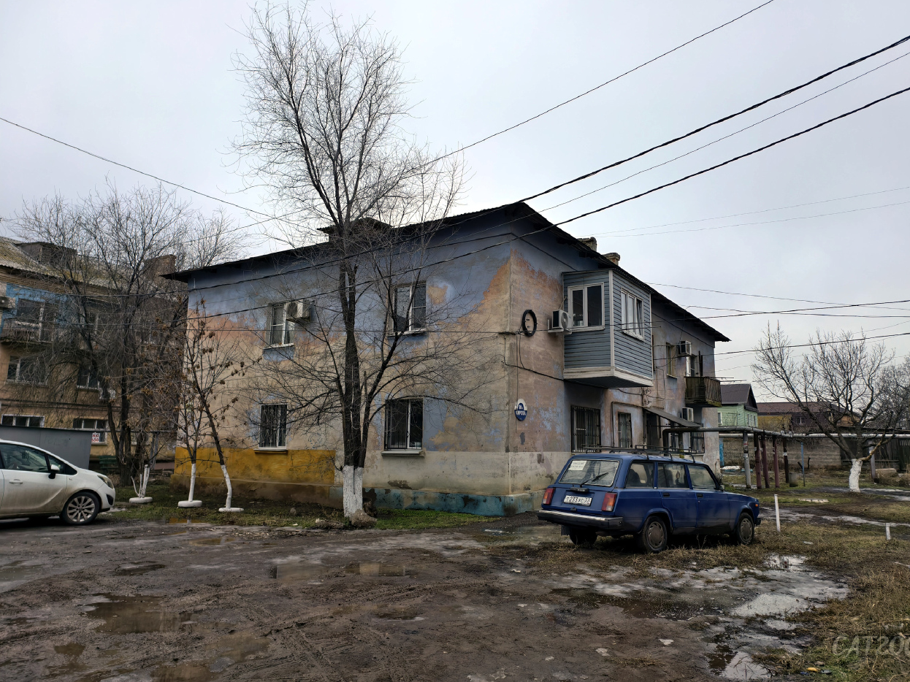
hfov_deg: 71.6
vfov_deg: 56.8
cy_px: 348
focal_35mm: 24
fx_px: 631
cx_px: 474
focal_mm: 6.54
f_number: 1.57
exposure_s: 1/1435
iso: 72
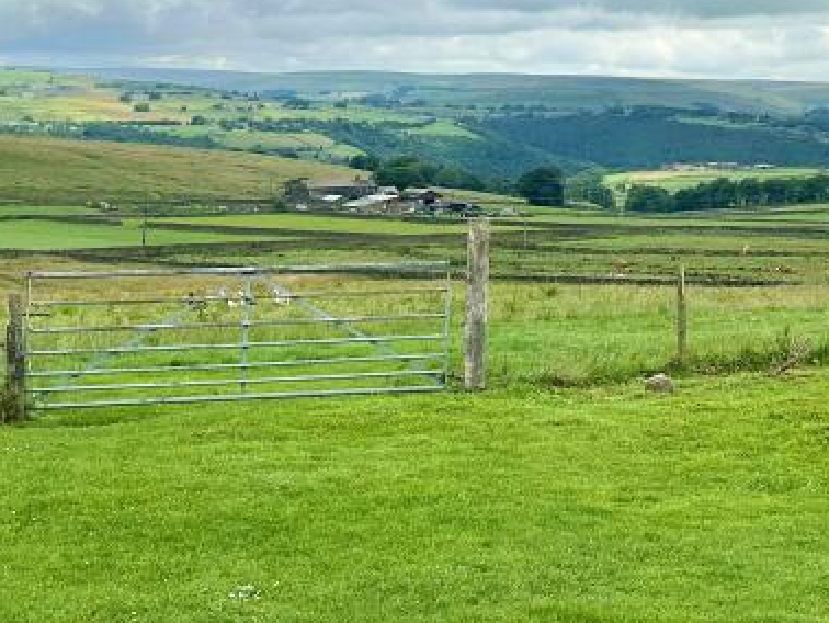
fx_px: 1558
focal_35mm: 65
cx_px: 612
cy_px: -68
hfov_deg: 29.4
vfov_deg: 21.4
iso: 80
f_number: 1.78
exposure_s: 1/6623
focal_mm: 6.86
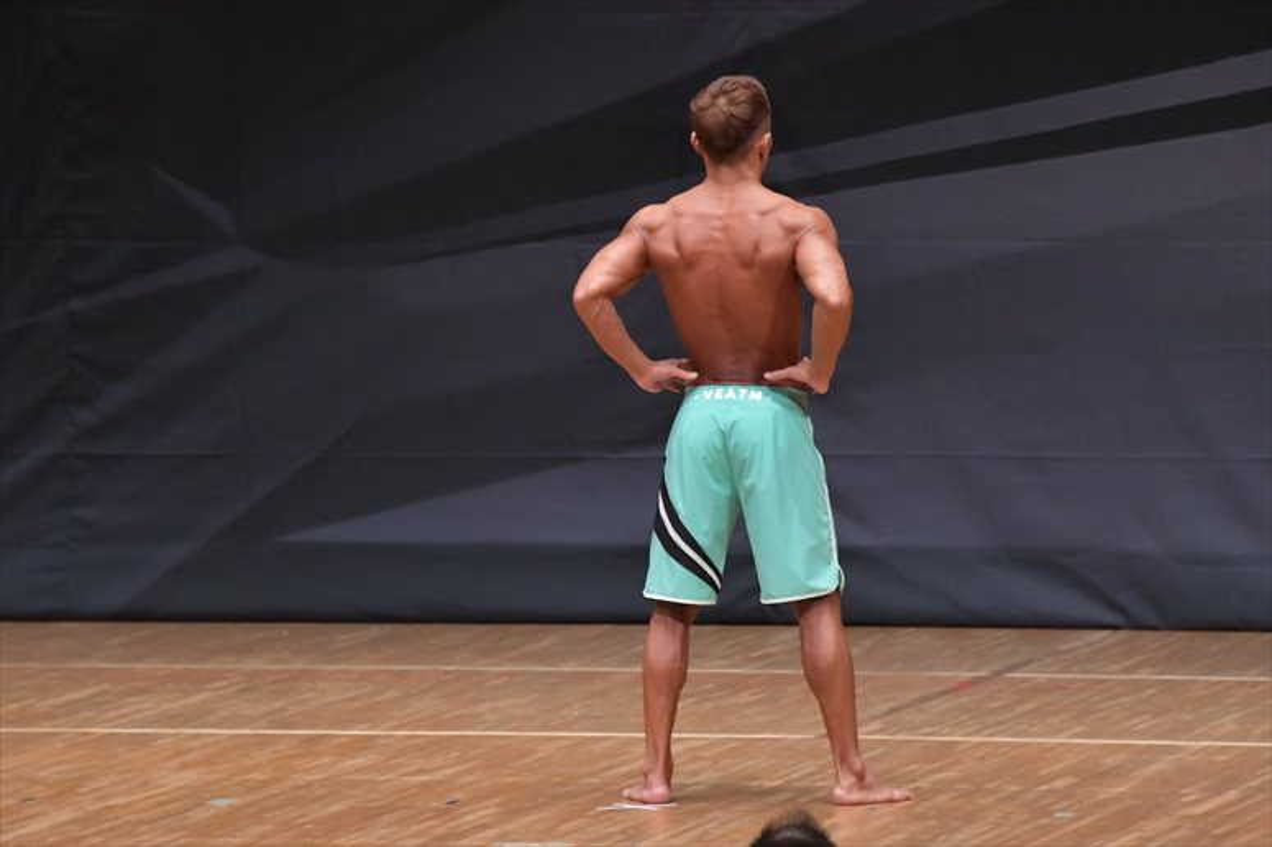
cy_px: 424
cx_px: 636
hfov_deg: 6.9
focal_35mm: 300
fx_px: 10595
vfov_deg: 4.6
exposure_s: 1/400
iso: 6400
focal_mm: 200
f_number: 5.6
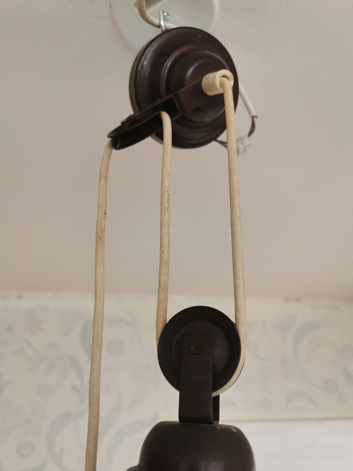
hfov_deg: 51.4
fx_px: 367
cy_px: 236
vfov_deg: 65.3
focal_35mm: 27
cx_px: 176
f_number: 1.6
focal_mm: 5.56
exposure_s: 1/100
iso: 80
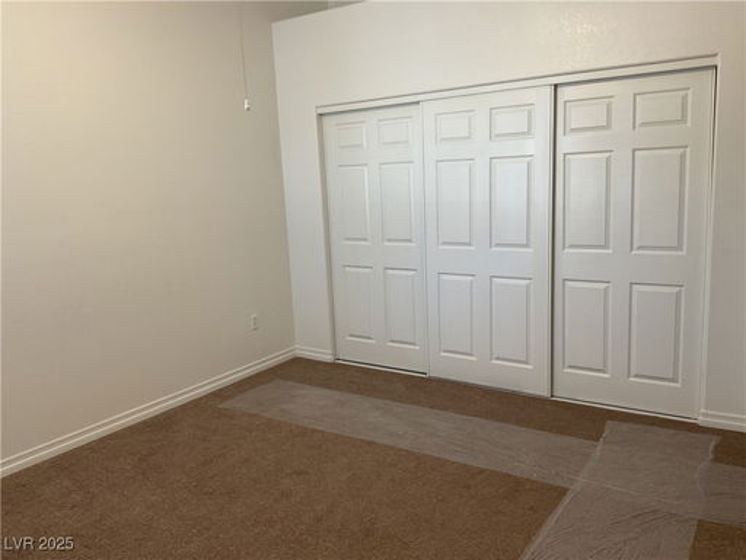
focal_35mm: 29
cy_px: 280
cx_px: 373
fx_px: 625
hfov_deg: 61.7
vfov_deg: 48.2
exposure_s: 1/60
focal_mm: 3
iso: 100
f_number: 1.8
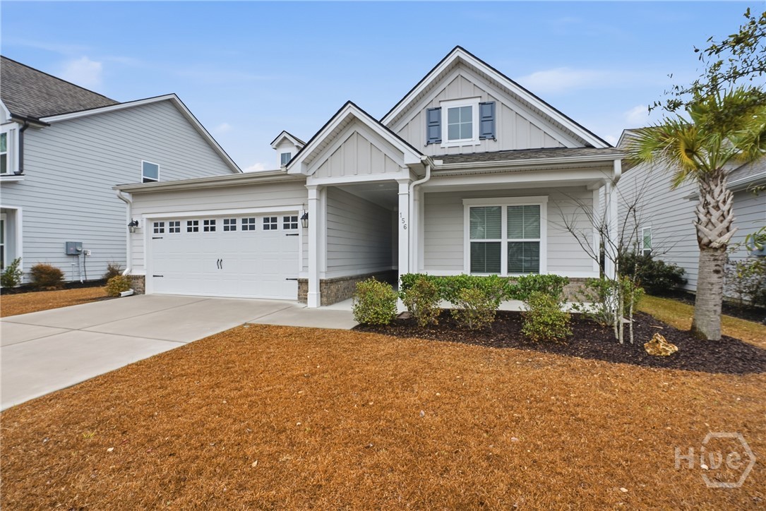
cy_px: 256
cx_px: 383
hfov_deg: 96.7
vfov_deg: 73.8
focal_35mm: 16
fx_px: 341
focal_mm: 16
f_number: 8
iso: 320
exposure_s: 1/1250
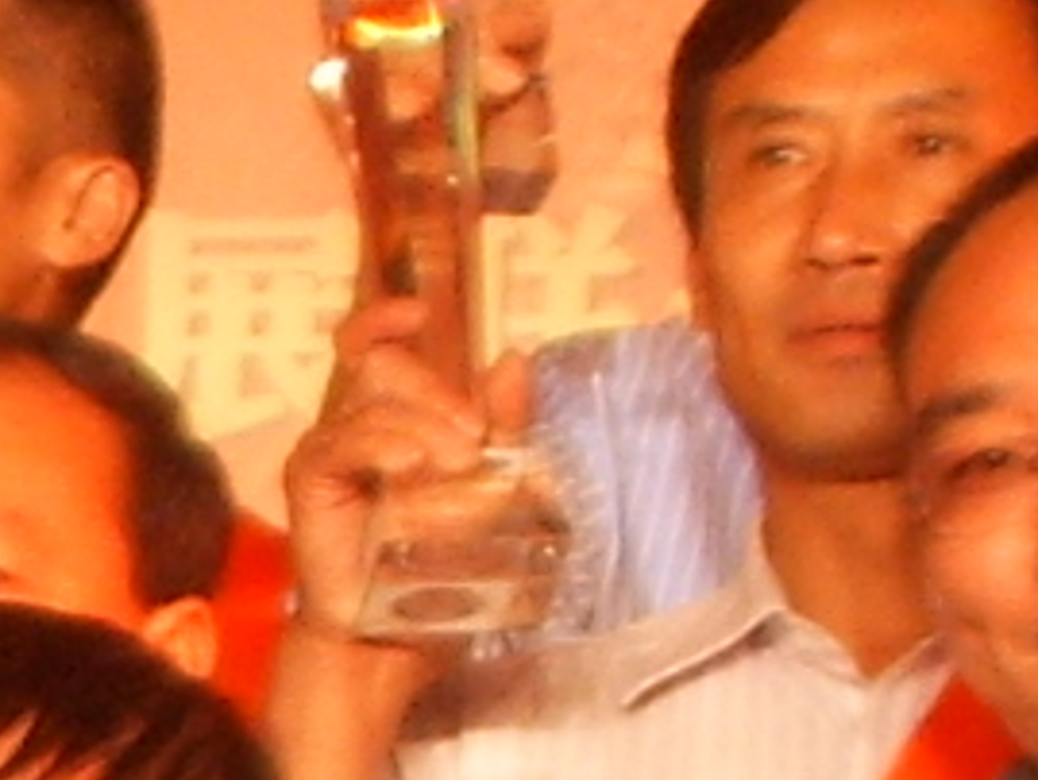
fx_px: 10290
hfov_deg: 5.4
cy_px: 1877
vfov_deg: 4.2
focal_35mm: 343
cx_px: -2315
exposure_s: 1/90
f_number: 3.7
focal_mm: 7.7
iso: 100
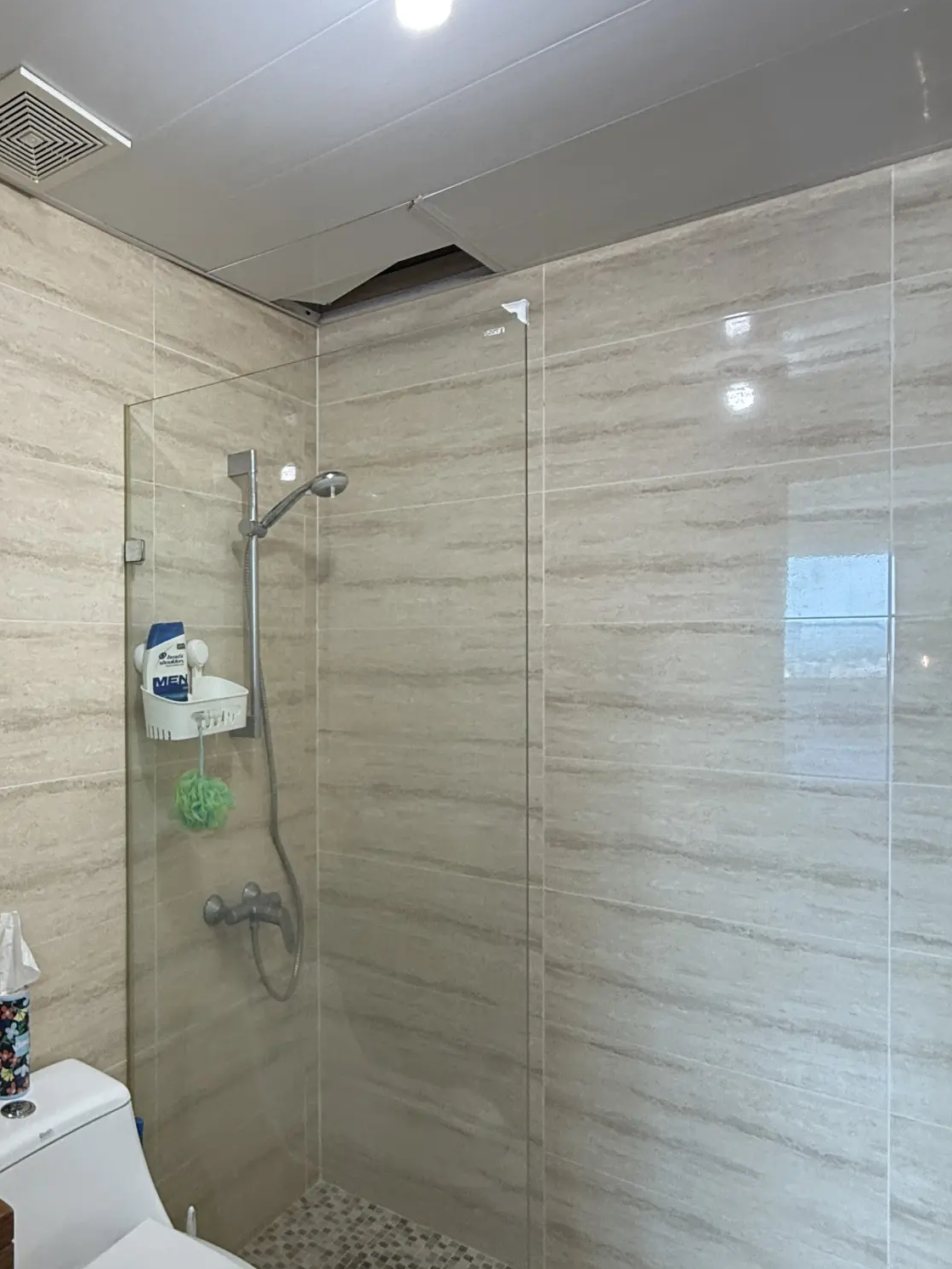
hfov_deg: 52.0
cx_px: 150
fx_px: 880
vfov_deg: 71.5
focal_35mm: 24
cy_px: 669
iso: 200
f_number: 2.2
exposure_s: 1/60
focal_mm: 2.22
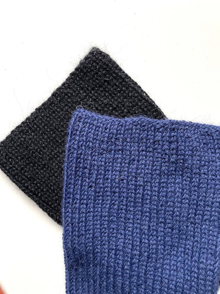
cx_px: 110
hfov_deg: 53.1
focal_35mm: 26
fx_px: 220
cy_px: 147
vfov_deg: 67.3
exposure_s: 1/86
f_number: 1.6
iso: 125
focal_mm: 4.2
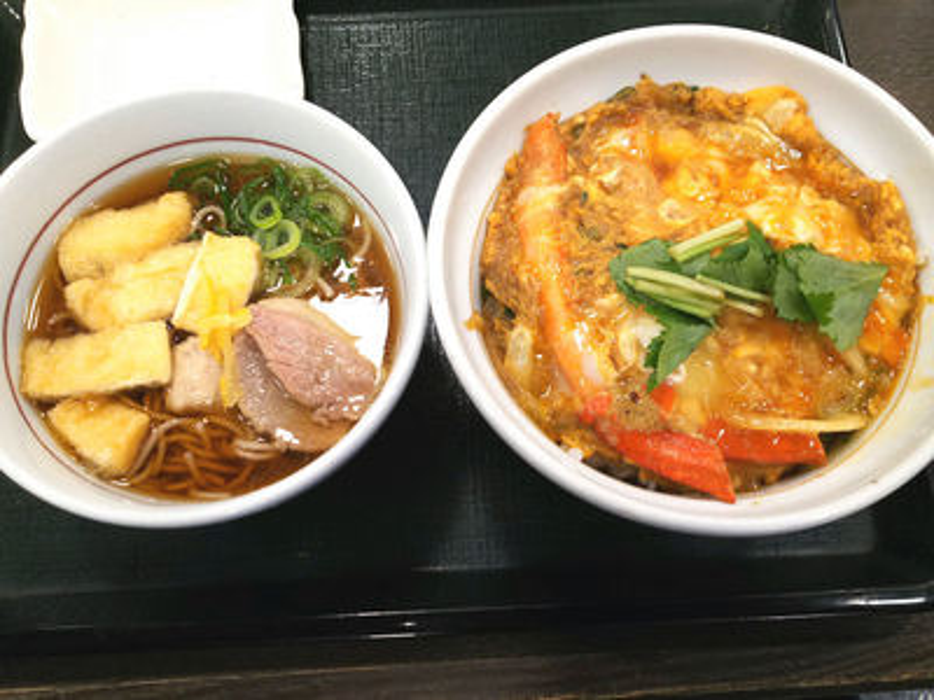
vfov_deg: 51.4
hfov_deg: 65.3
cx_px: 467
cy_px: 350
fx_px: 729
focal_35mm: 27
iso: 80
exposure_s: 1/60
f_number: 1.9
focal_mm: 4.2
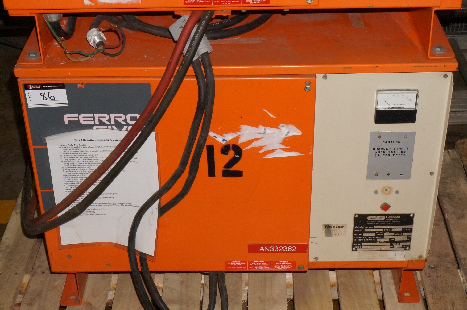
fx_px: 797
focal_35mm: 62
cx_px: 234
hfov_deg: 32.7
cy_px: 155
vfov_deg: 22.0
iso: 3200
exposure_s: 1/60
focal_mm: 41
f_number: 22
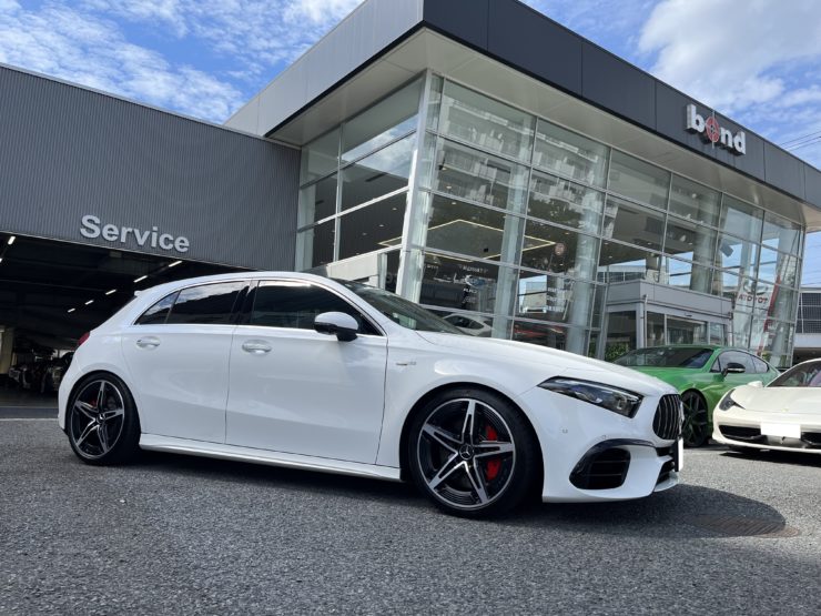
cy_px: 308
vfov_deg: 53.1
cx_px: 410
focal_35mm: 26
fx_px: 617
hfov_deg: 67.3
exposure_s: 1/2222
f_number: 1.6
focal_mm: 5.1
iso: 50
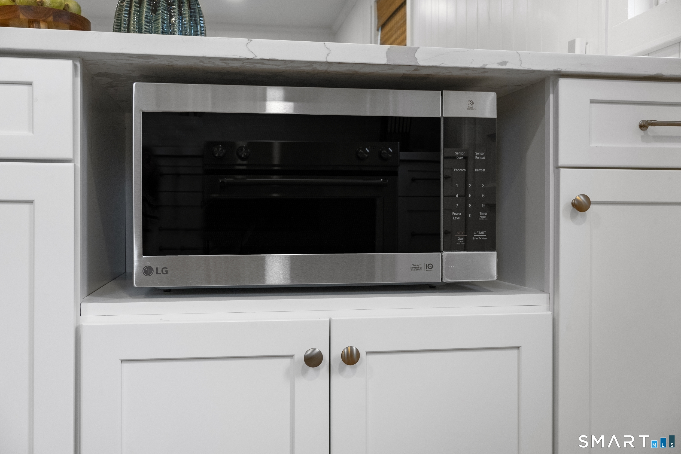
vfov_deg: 37.9
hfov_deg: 54.4
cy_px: 227
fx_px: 662
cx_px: 340
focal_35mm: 35
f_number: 9
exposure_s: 1/40
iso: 2500
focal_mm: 35
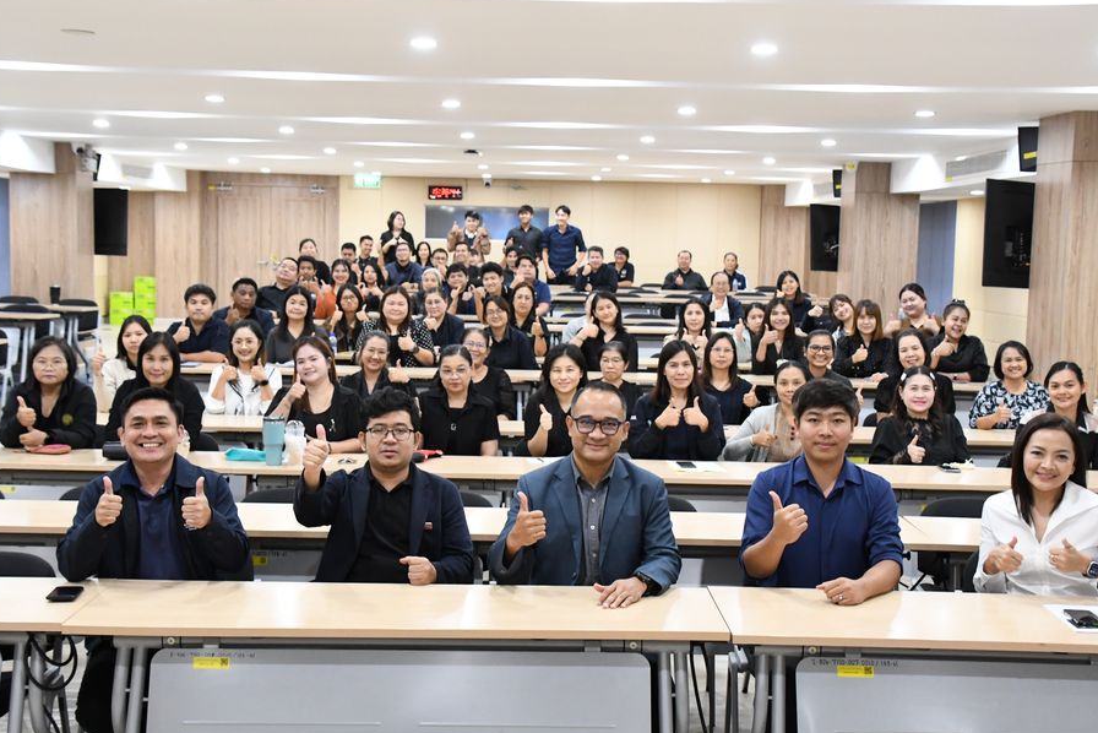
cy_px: 372
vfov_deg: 28.1
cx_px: 531
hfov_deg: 41.1
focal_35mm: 48
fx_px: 1464
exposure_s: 1/100
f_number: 5
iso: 3200
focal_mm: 28
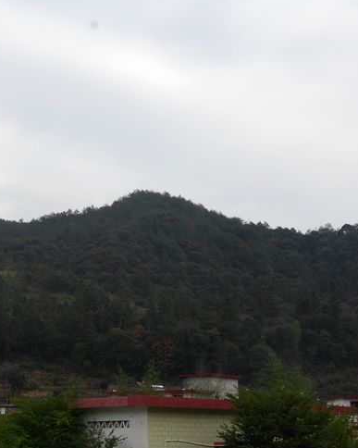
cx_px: 31
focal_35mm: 79
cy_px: 241
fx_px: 1047
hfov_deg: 19.0
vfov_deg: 24.1
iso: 200
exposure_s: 1/320
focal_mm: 34
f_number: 9
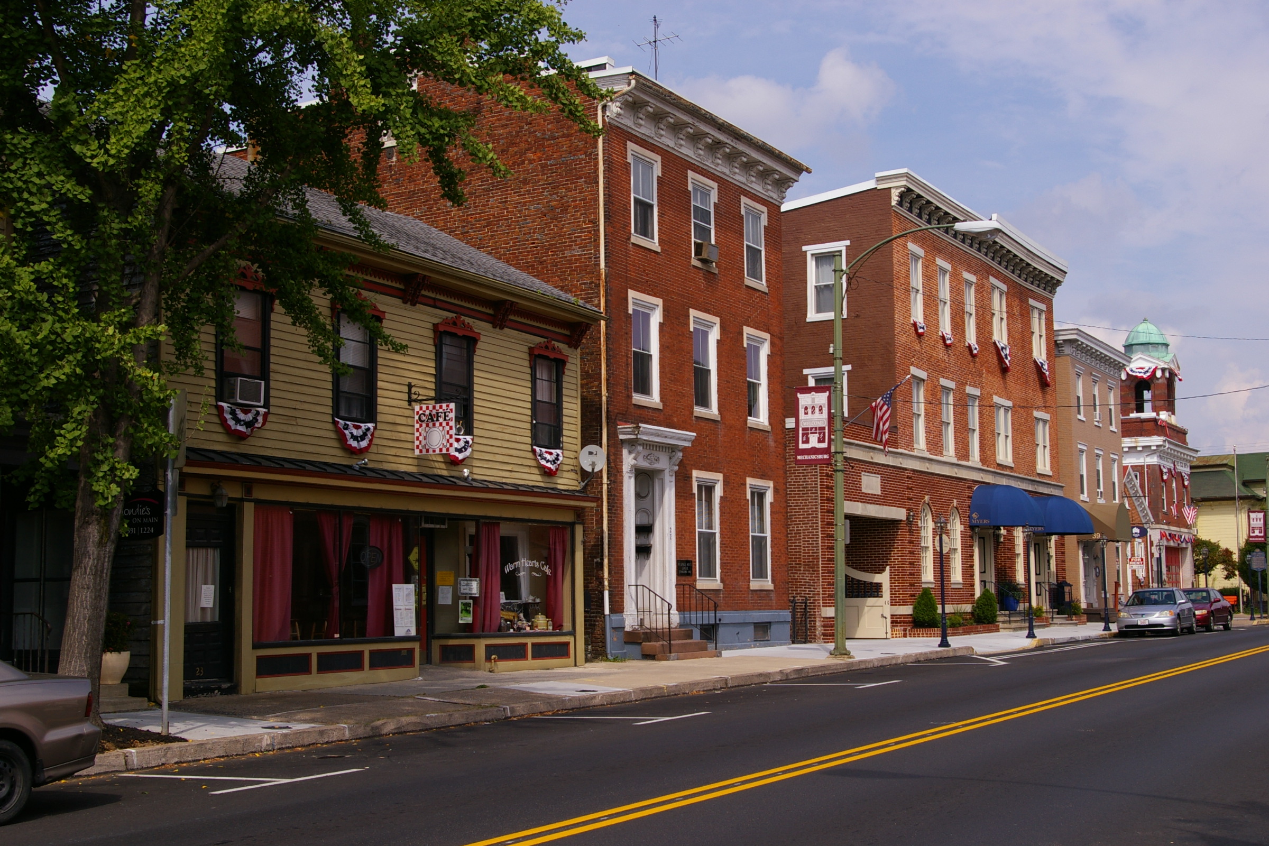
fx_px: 1639
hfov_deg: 42.3
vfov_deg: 28.9
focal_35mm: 46
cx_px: 634
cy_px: 423
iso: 200
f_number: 11
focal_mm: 31
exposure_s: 1/250
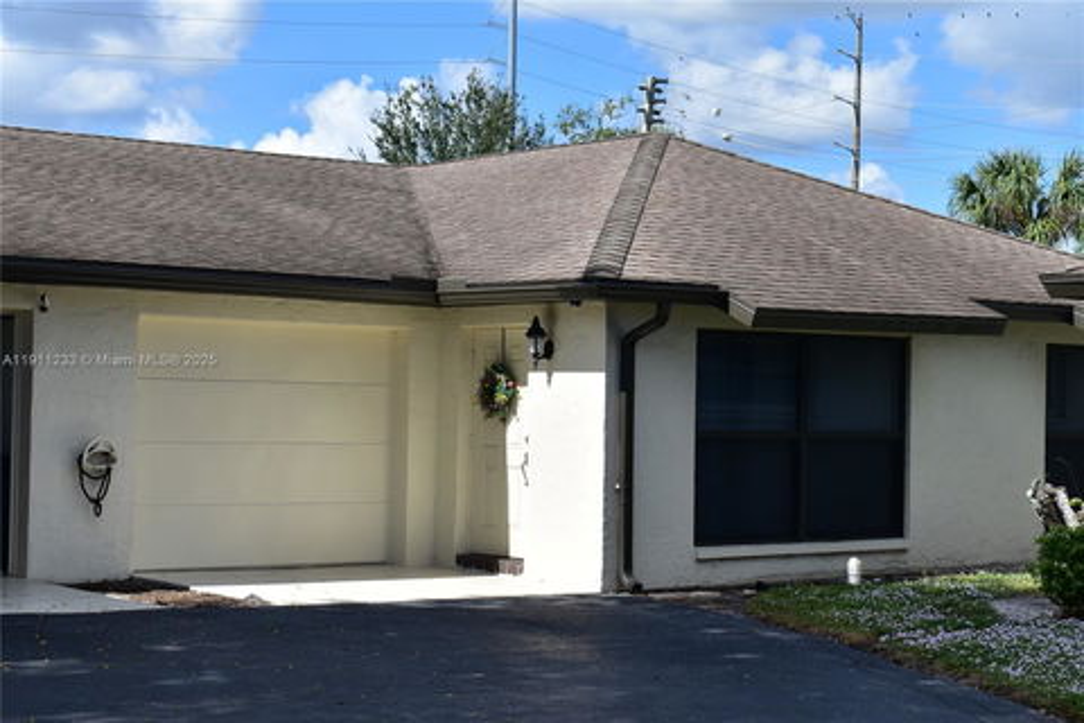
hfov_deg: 28.1
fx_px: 2168
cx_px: 542
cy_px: 362
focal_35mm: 72
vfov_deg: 18.9
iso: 100
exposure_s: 1/320
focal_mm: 48
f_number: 9
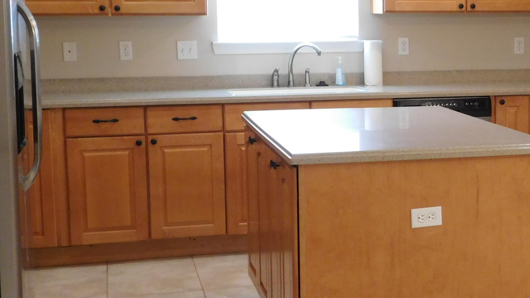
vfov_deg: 16.3
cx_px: 469
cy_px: 133
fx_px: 1040
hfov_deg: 27.6
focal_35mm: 74
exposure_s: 1/30
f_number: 3.5
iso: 280
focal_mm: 6.3
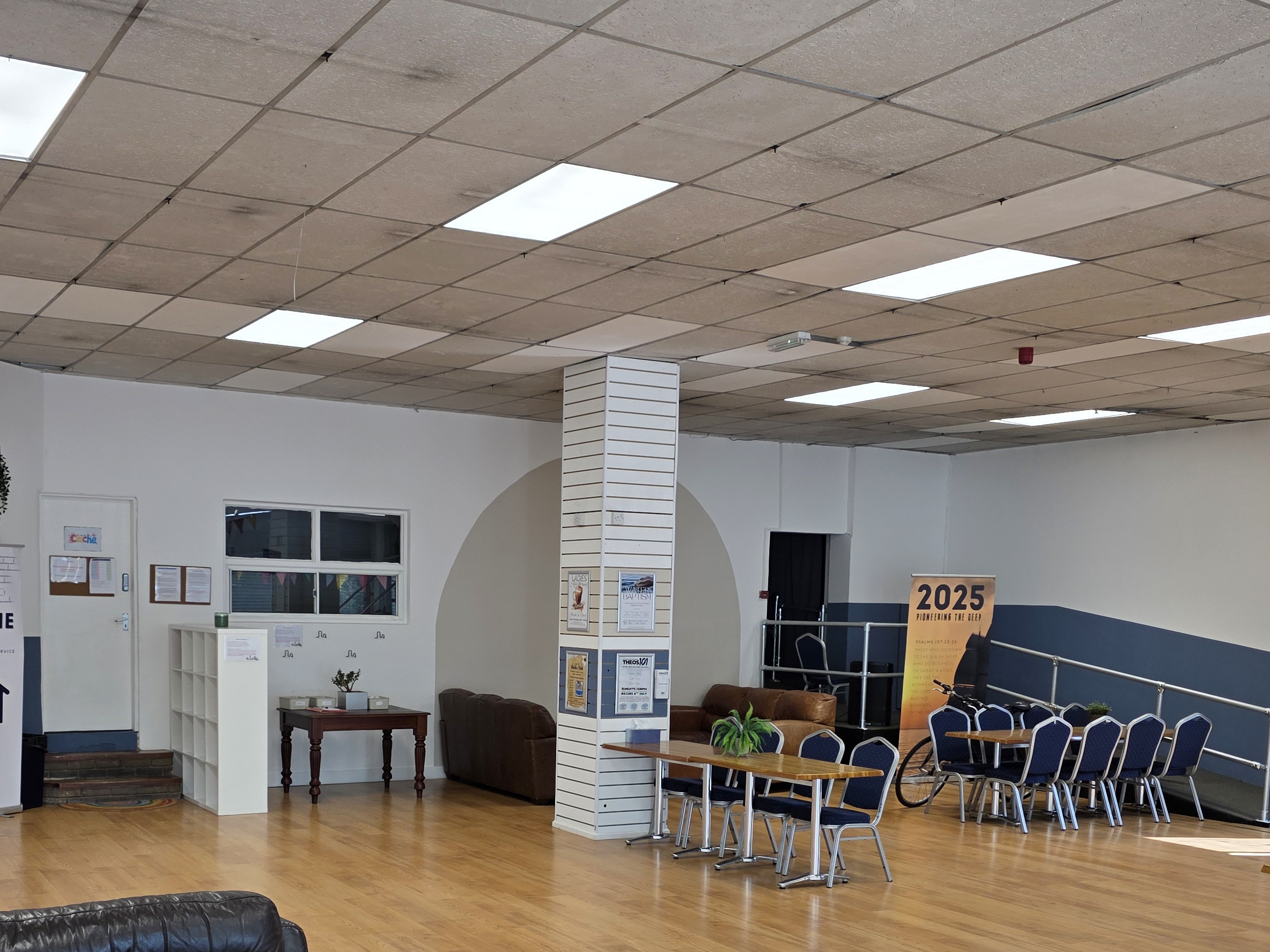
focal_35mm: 39
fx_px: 1431
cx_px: 545
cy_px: 728
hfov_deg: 47.7
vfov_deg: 35.9
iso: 50
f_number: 1.7
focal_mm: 6.3
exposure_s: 1/100
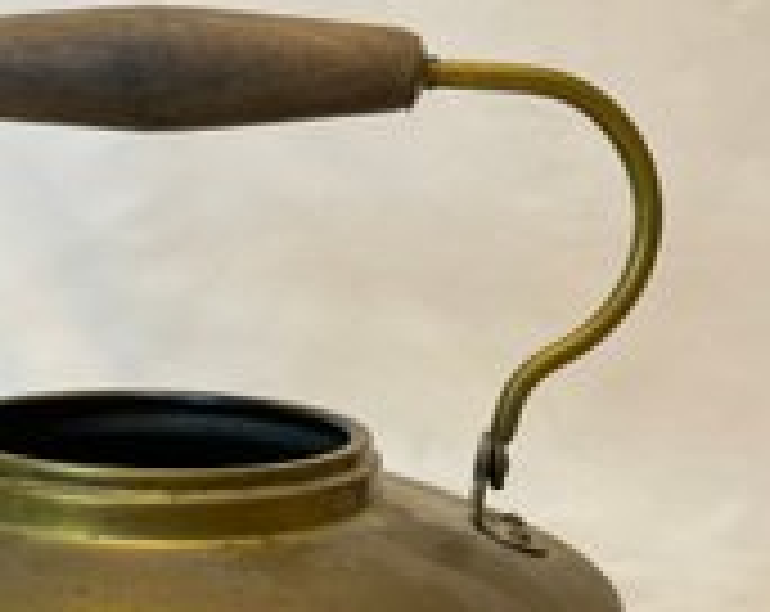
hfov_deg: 35.1
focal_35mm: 51
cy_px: 542
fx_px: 1160
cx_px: 115
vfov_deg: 28.5
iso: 80
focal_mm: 4.2
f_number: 1.6
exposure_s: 1/60
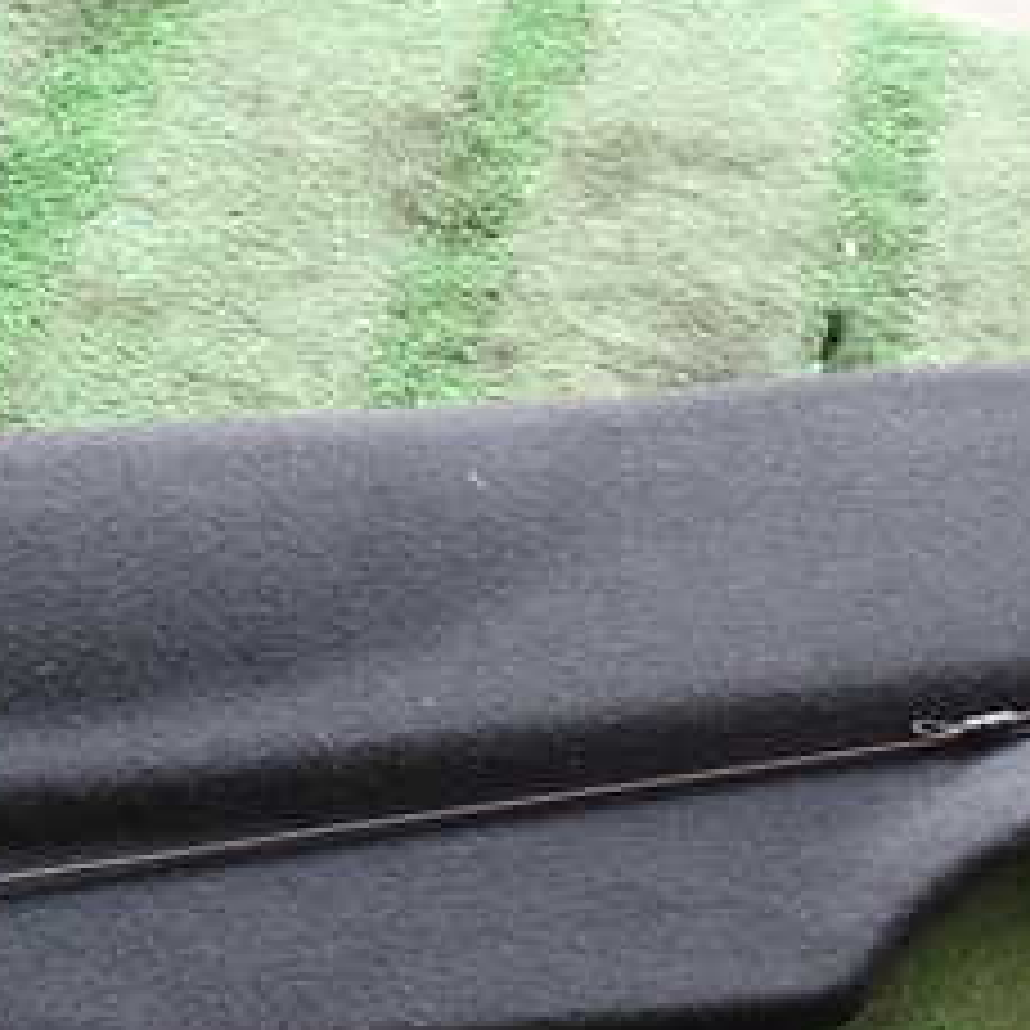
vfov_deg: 29.4
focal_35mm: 58
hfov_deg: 29.3
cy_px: 666
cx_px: 711
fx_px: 1953
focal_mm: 4.5
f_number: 2
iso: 160
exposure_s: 1/60
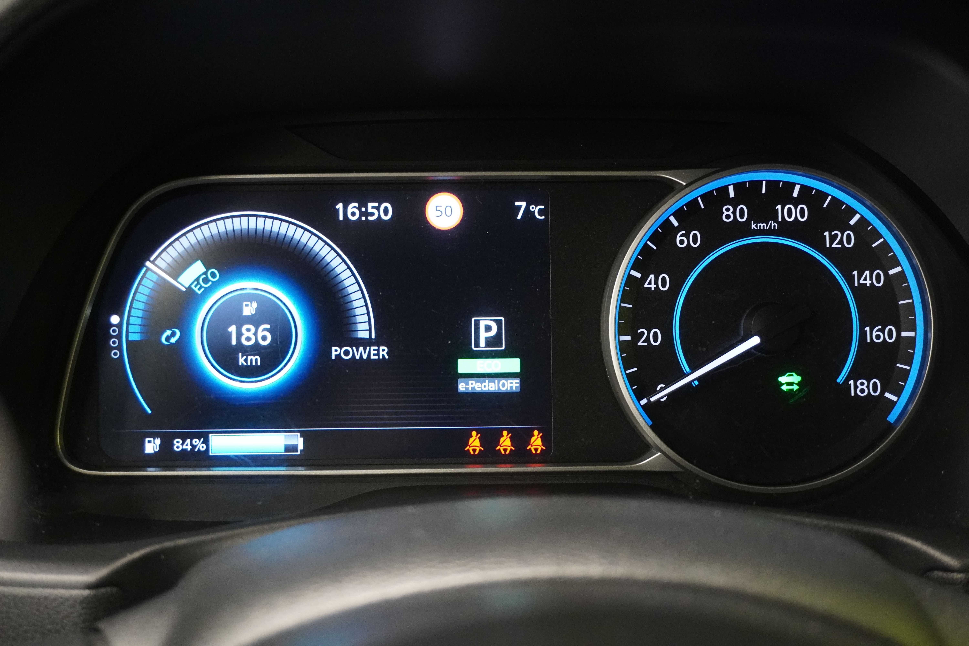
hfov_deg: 46.4
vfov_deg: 31.9
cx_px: 484
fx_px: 1130
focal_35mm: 42
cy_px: 323
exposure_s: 1/50
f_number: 4.5
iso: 5000
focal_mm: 28
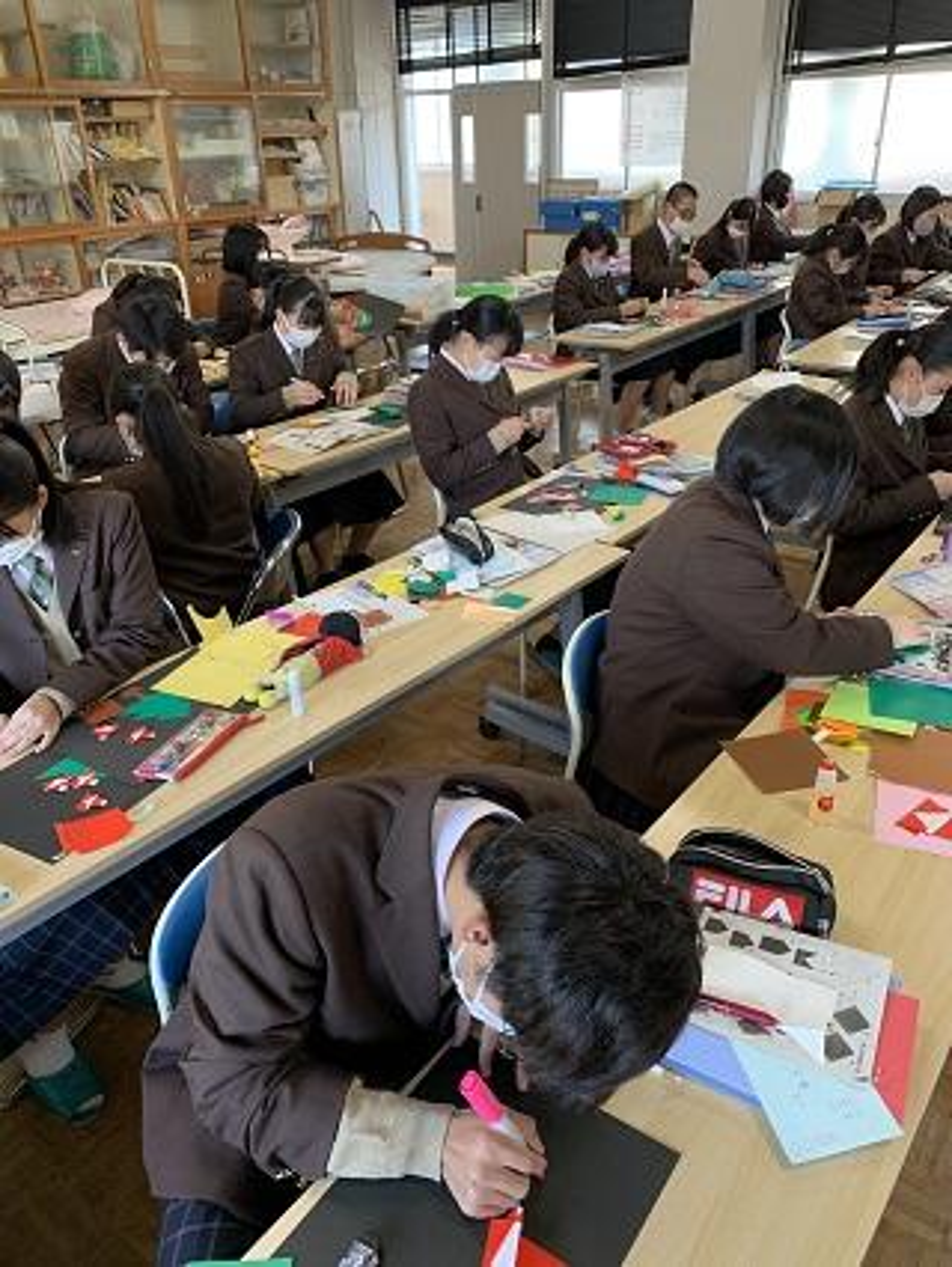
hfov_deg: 53.1
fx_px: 952
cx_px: 476
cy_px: 634
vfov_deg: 67.3
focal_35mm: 26
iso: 100
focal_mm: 4.25
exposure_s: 1/60
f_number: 1.8
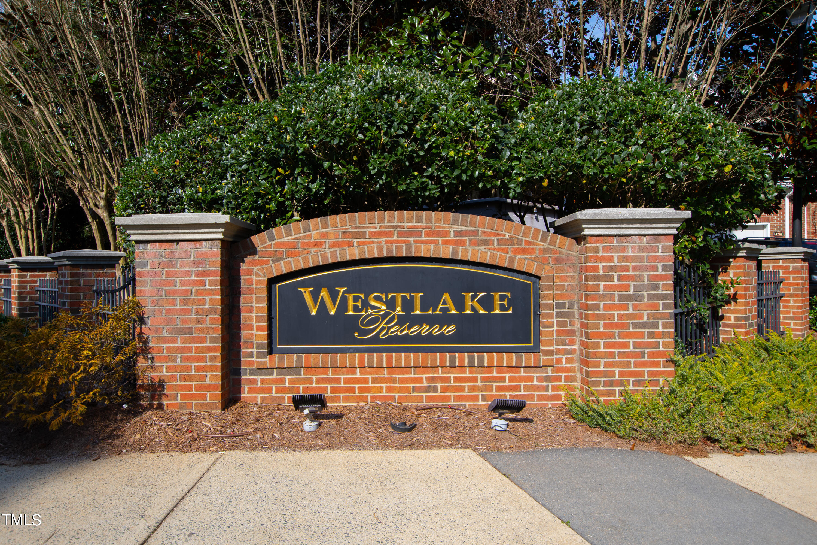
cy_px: 272
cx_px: 408
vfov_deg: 50.4
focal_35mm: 26
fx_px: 579
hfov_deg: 70.4
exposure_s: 1/200
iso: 100
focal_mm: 17
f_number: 8
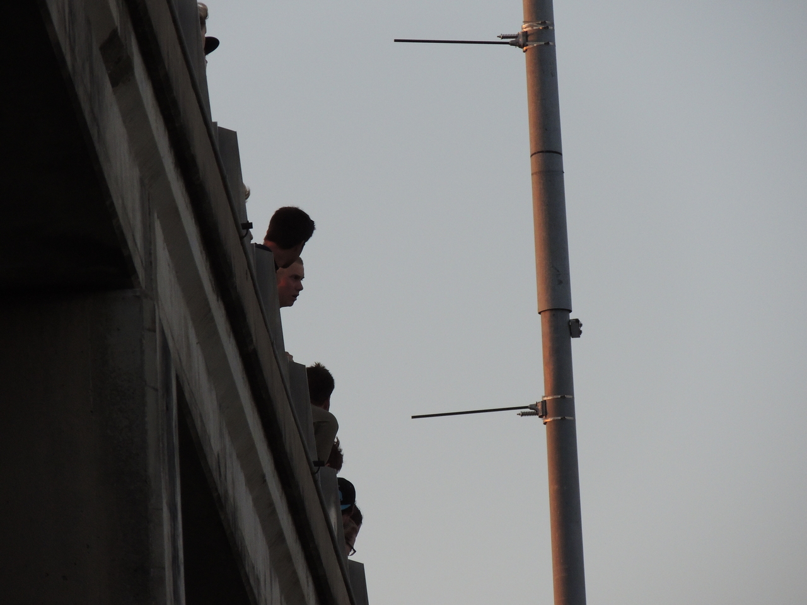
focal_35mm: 500
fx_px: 11656
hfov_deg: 4.0
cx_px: 404
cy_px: 302
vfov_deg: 3.0
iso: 400
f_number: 4.9
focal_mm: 89.1
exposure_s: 1/400
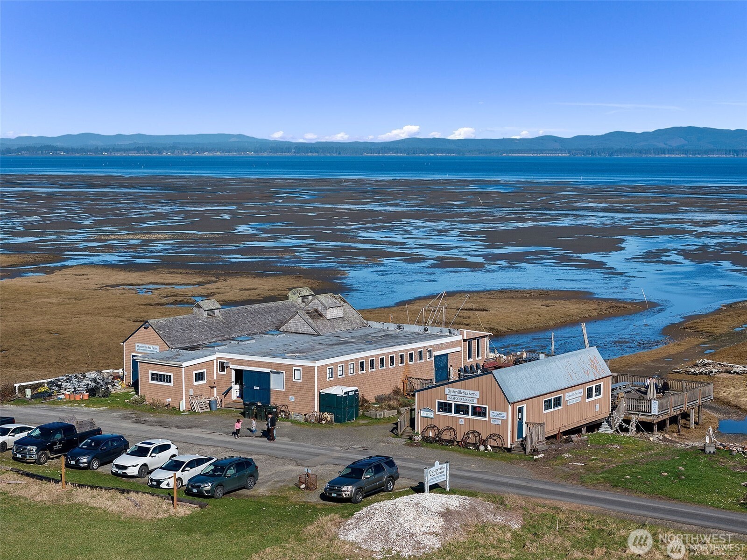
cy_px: 280
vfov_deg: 21.0
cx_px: 374
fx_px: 1510
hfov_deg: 27.8
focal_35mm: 70
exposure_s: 1/1250
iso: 100
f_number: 2.8
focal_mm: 19.35
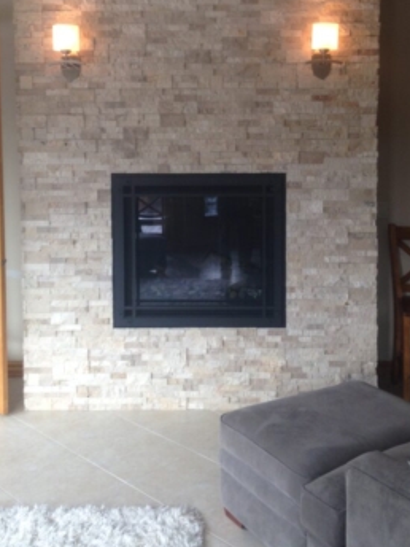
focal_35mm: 46
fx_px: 726
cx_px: 215
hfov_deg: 31.5
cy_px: 191
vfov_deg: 40.8
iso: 64
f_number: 2.4
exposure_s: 1/60
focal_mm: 4.12
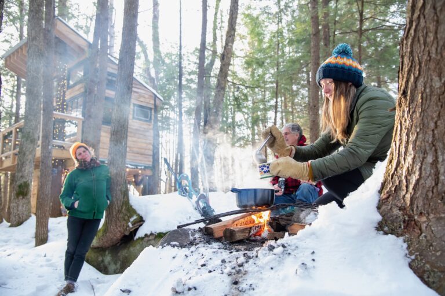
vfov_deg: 41.1
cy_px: 148
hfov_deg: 58.7
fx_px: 396
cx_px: 222
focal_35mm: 32
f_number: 4.5
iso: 2000
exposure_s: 1/60
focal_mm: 32
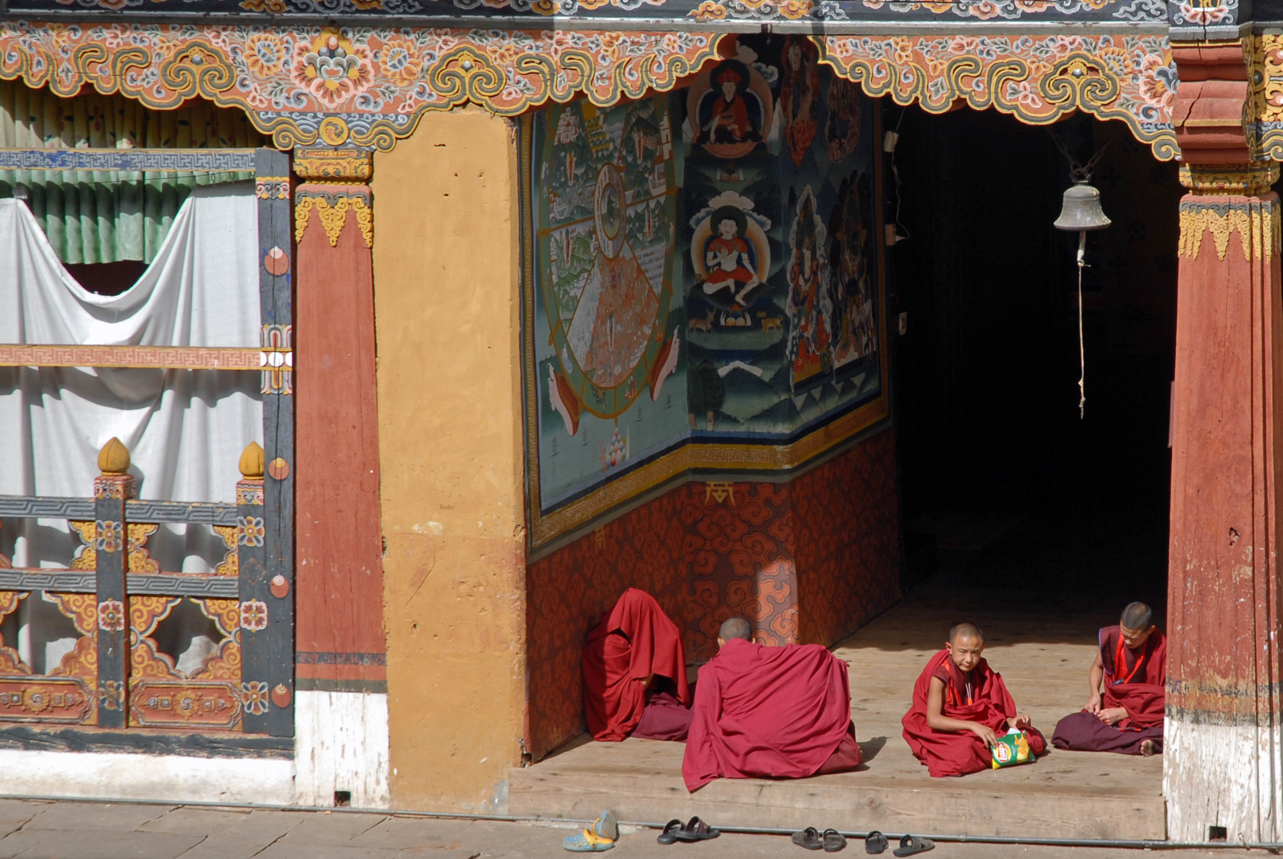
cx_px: 642
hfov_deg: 19.4
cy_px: 430
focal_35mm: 105
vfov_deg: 13.1
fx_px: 3747
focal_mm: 70
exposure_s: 1/180
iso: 100
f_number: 7.1
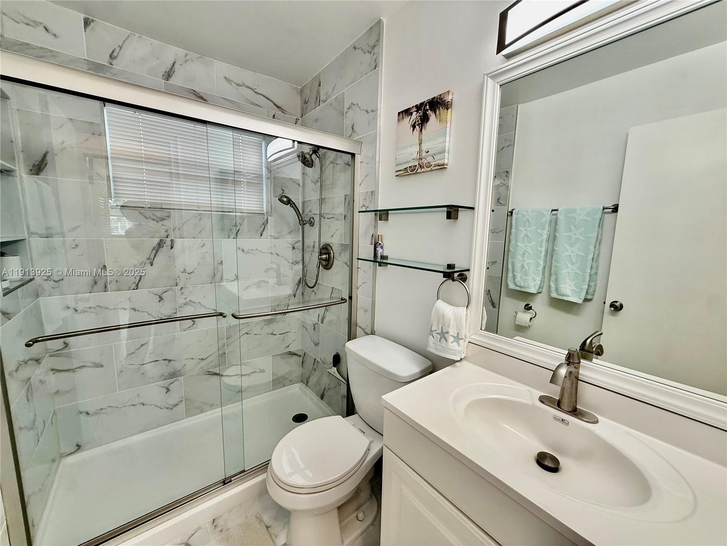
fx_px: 294
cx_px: 364
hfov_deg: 102.1
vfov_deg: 85.7
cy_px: 273
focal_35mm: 14
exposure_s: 1/120
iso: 160
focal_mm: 2.22
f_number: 2.2
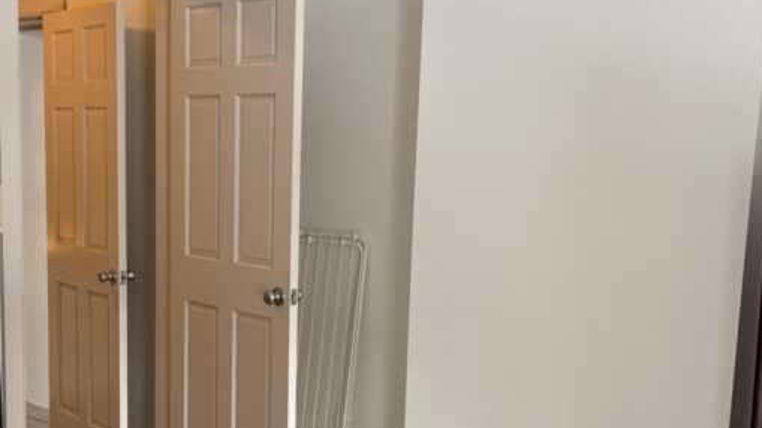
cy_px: 343
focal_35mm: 57
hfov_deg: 36.2
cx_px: 240
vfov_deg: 20.8
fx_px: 1151
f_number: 1.6
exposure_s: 1/60
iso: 80
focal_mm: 5.96
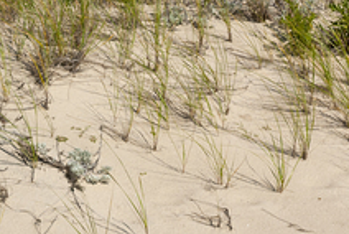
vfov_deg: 9.2
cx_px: 207
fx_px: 1441
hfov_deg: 13.8
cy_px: -48
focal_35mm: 148
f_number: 8
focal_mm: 35
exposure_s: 1/400
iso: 200
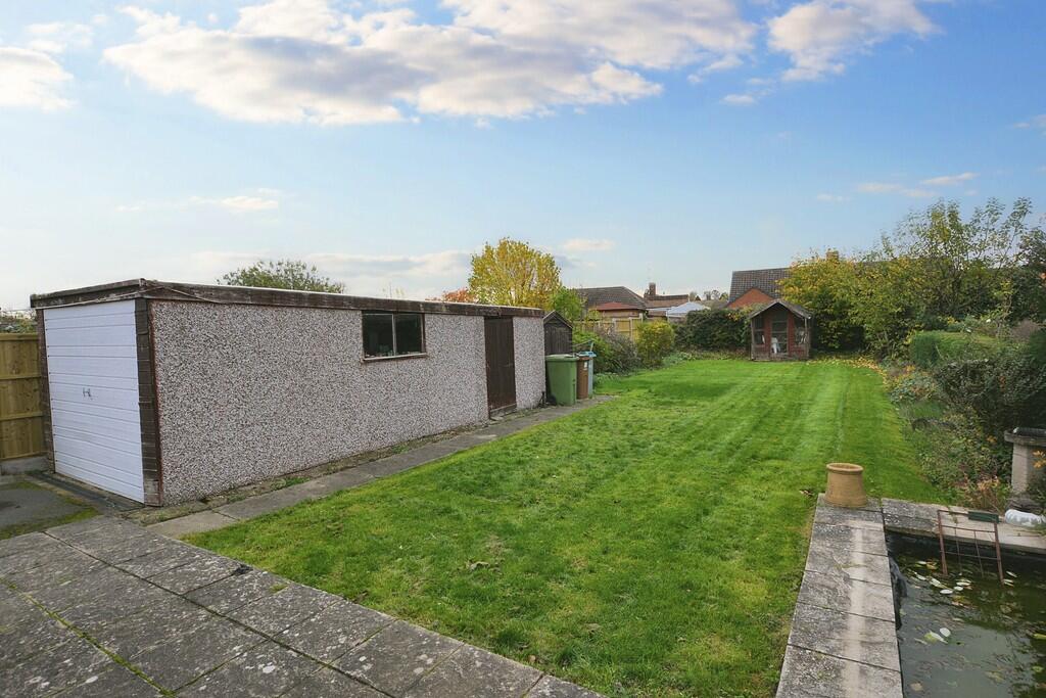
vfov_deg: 77.3
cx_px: 523
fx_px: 436
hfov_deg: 100.4
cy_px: 349
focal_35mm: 15
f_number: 8
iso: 180
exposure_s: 1/250
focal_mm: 10
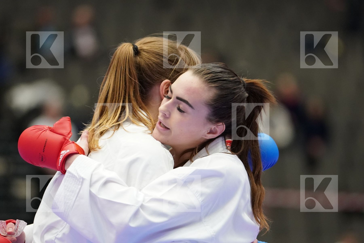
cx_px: 182
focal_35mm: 300
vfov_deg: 4.6
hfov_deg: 6.9
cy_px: 122
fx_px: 3033
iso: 4000
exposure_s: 1/1000
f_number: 2.8
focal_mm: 200
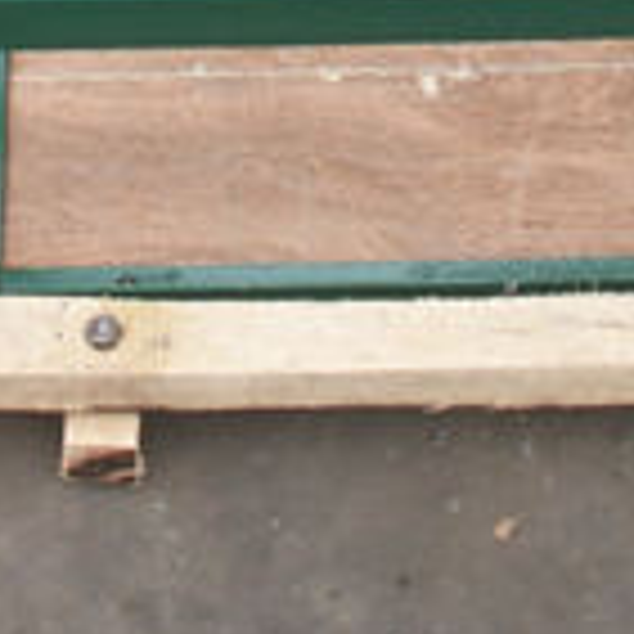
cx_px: 369
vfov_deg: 12.0
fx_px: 2880
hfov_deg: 12.6
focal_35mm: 139
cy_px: -310
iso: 50
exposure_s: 1/100
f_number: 3.5
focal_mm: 7.7
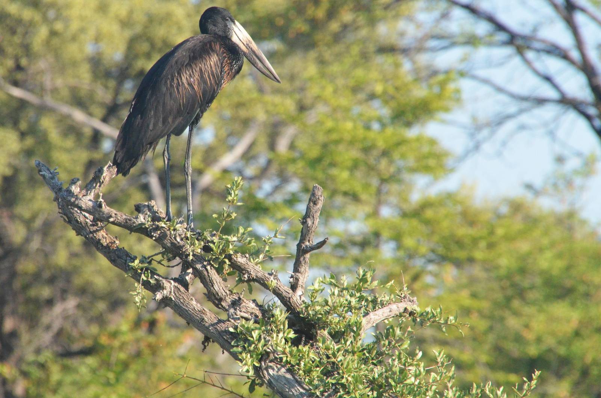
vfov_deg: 3.4
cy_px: 199
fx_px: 6746
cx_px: 300
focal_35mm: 405
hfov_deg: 5.1
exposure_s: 1/2000
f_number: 11
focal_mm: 270
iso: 2500
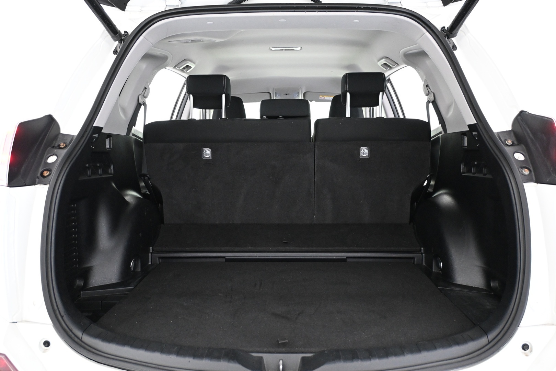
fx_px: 463
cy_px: 186
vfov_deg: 43.6
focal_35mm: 30
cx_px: 278
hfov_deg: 61.9
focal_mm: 20
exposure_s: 1/30
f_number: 3.8
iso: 3200
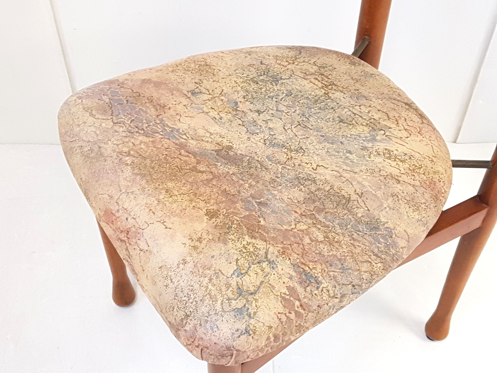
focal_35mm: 26
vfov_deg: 53.1
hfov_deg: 67.3
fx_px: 373
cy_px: 186
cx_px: 248
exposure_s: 1/50
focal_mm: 4.2
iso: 200
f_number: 1.7
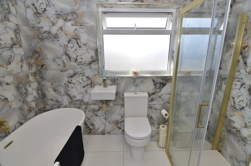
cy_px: 83
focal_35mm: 16
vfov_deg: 71.8
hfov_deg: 95.1
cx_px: 126
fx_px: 115
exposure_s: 1/200
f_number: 5
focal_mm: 11
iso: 320
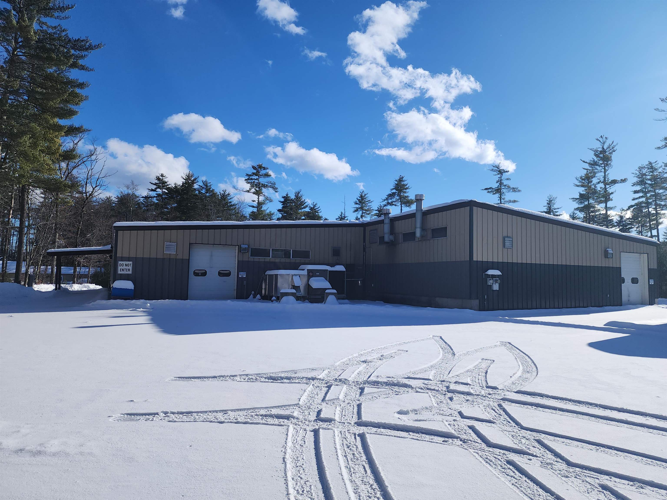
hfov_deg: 73.9
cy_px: 250
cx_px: 334
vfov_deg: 58.9
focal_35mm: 23
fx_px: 443
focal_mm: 6.4
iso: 12
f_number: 1.8
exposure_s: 1/1789
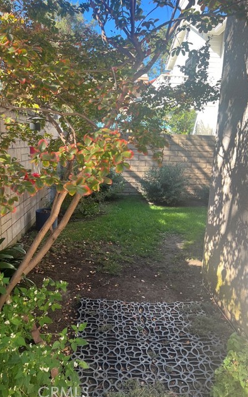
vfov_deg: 66.5
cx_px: 119
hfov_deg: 44.5
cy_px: 200
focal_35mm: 28
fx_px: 303
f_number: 1.5
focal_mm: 5.7
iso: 50
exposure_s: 1/391
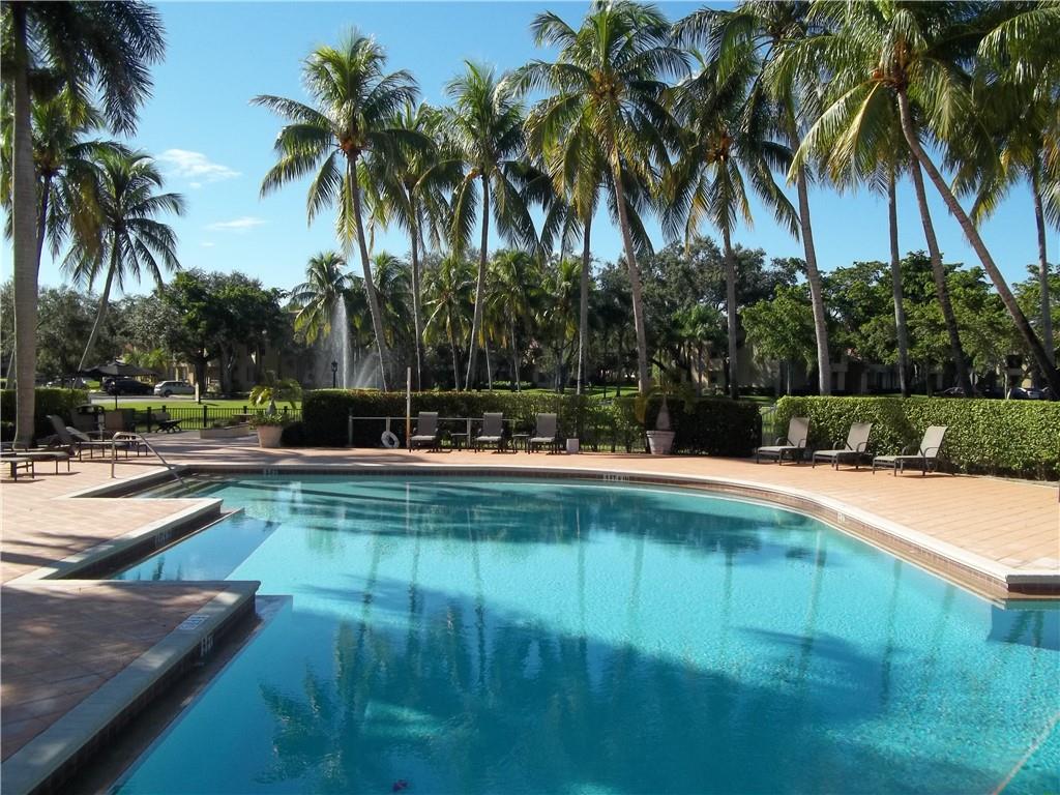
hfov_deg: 56.8
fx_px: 980
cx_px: 530
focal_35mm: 32
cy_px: 398
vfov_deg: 44.2
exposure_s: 1/125
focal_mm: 5.7
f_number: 8.8
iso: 64
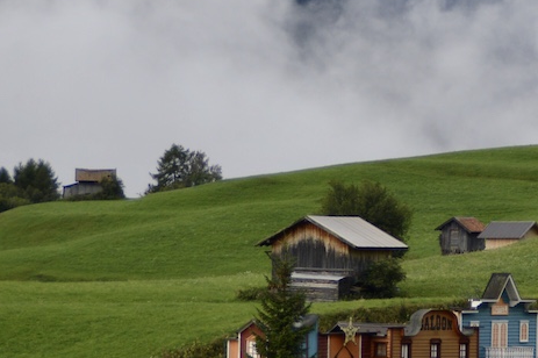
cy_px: 236
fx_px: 4510
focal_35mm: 302
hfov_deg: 6.8
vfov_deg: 4.5
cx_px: 724
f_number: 5.3
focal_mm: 62
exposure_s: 1/400
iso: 100
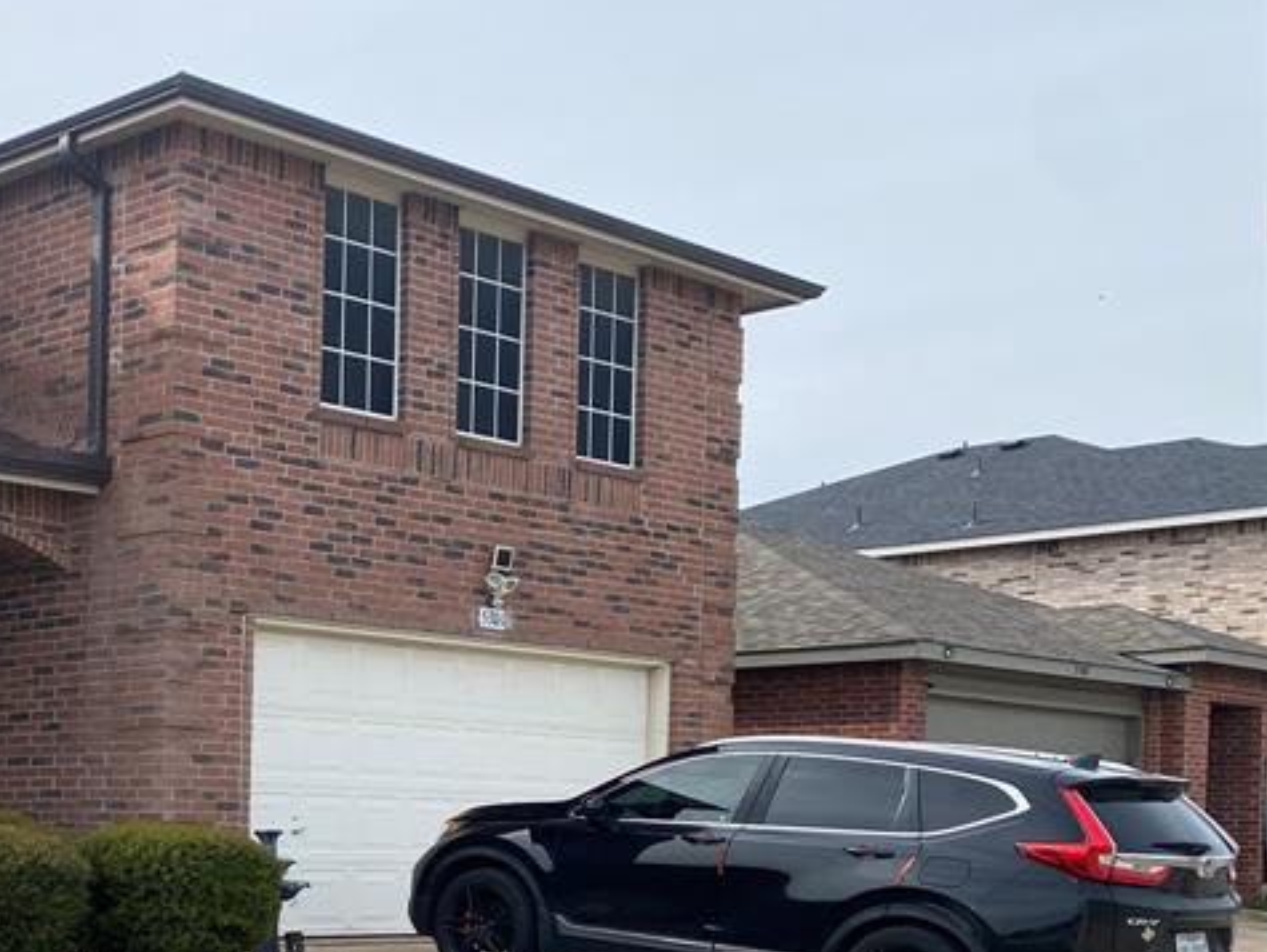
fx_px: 2051
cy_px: 928
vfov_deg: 25.0
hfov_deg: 30.9
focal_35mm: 56
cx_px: -96
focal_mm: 4.25
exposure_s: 1/1898
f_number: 1.8
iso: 32
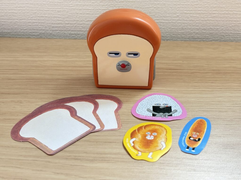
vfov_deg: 28.0
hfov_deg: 36.8
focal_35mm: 52
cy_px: 90
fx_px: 362
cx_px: 120
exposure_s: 1/40
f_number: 1.6
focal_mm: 5.96
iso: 250
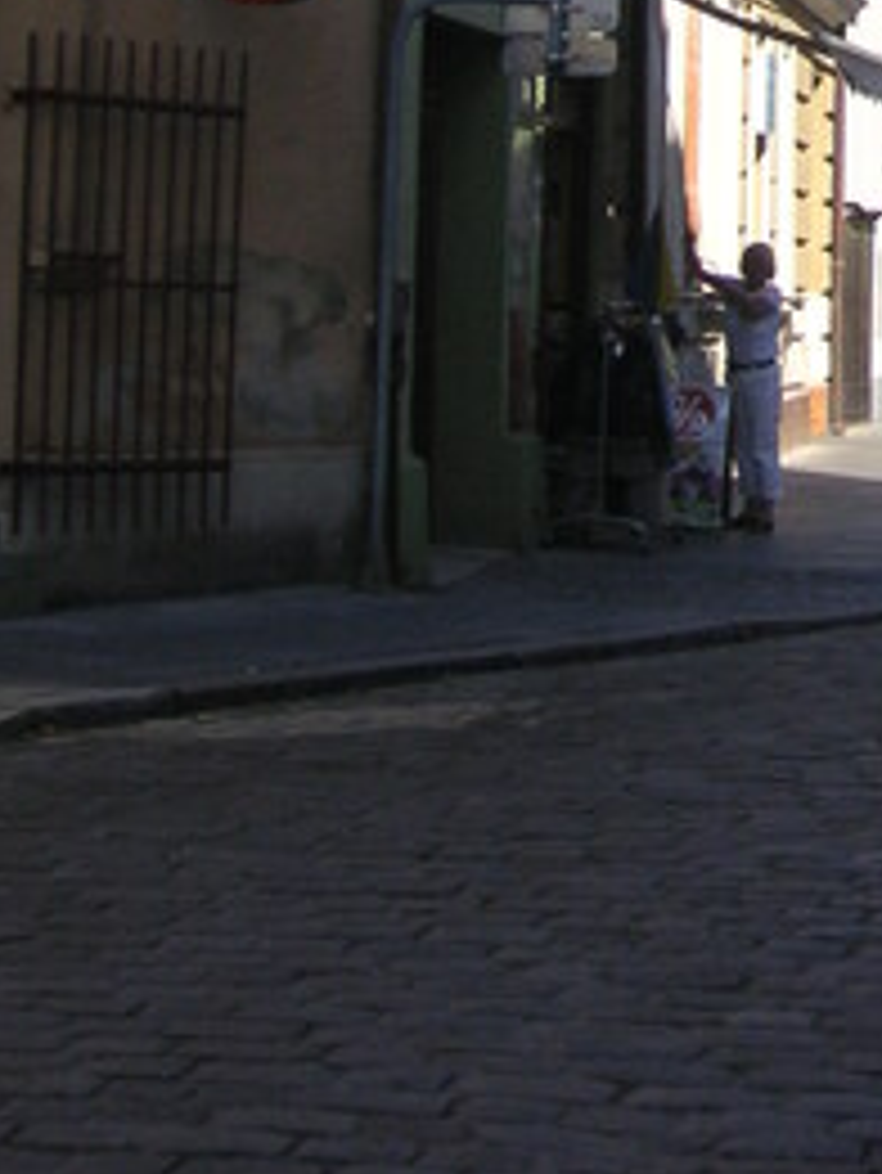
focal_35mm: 135
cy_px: -571
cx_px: 1224
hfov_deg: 10.7
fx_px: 4583
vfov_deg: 13.7
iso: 50
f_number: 3.1
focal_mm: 7.3
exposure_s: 1/750
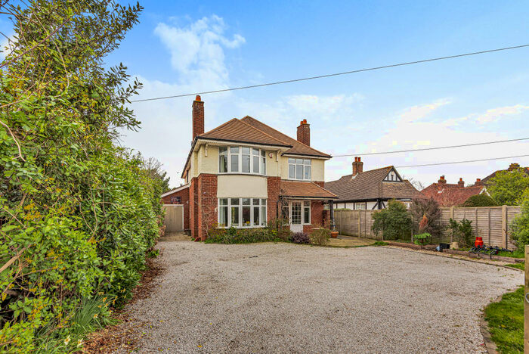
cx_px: 264
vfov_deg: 73.9
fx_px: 235
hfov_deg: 96.7
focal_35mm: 16
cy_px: 177
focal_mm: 16
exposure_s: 1/160
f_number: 8
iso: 250
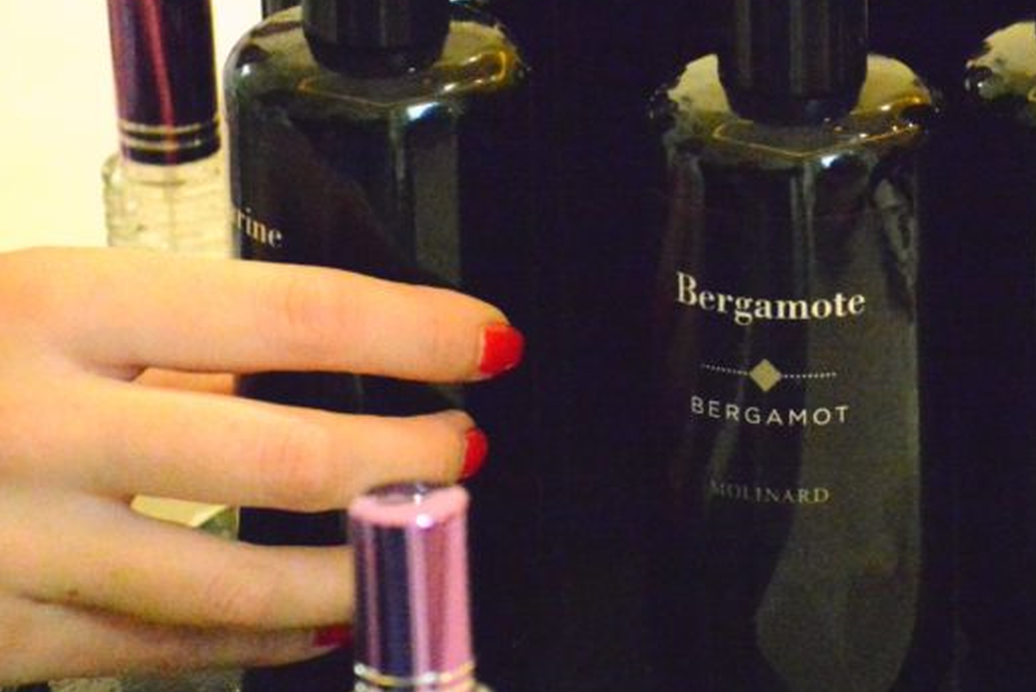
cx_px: 866
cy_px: 242
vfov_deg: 4.5
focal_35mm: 303
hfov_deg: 6.8
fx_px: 8722
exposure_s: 1/250
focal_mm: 102
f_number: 4.5
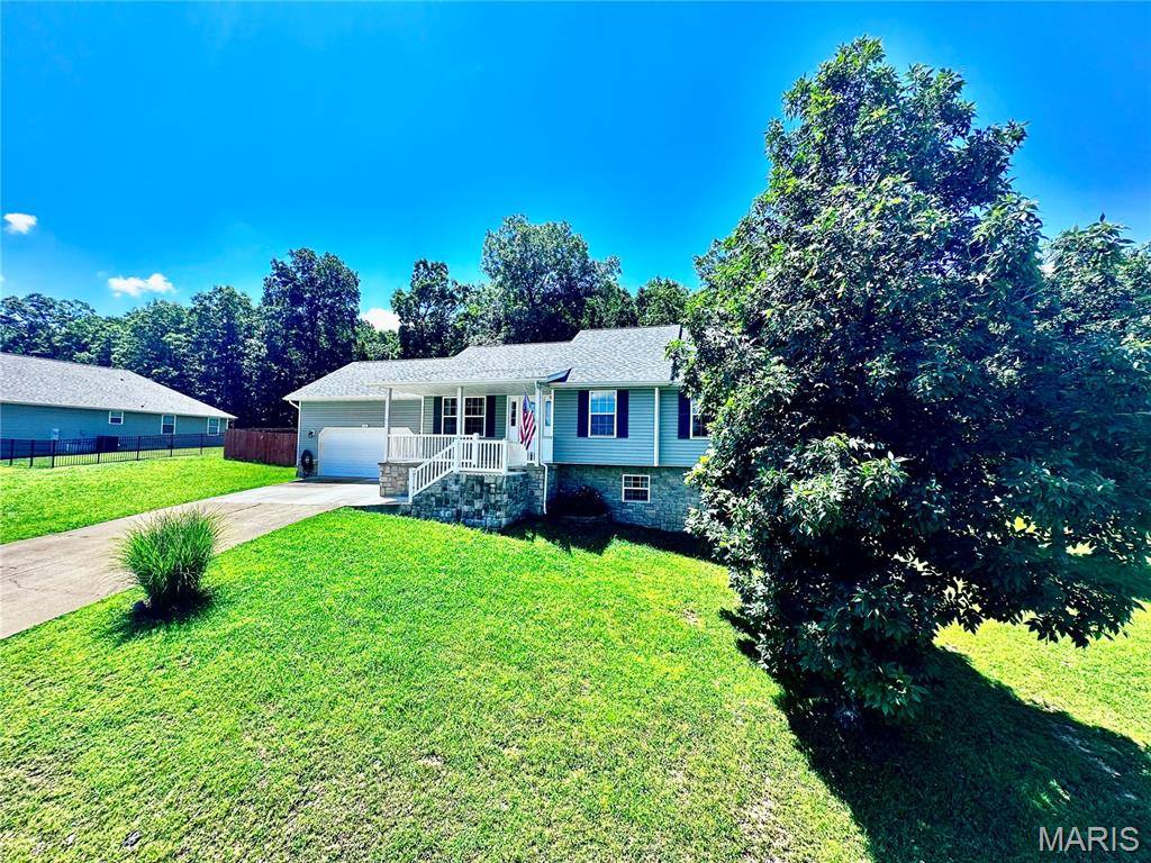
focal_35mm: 14
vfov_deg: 85.7
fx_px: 466
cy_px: 432
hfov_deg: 102.1
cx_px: 576
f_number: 2.2
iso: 40
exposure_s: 1/812
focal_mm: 2.22
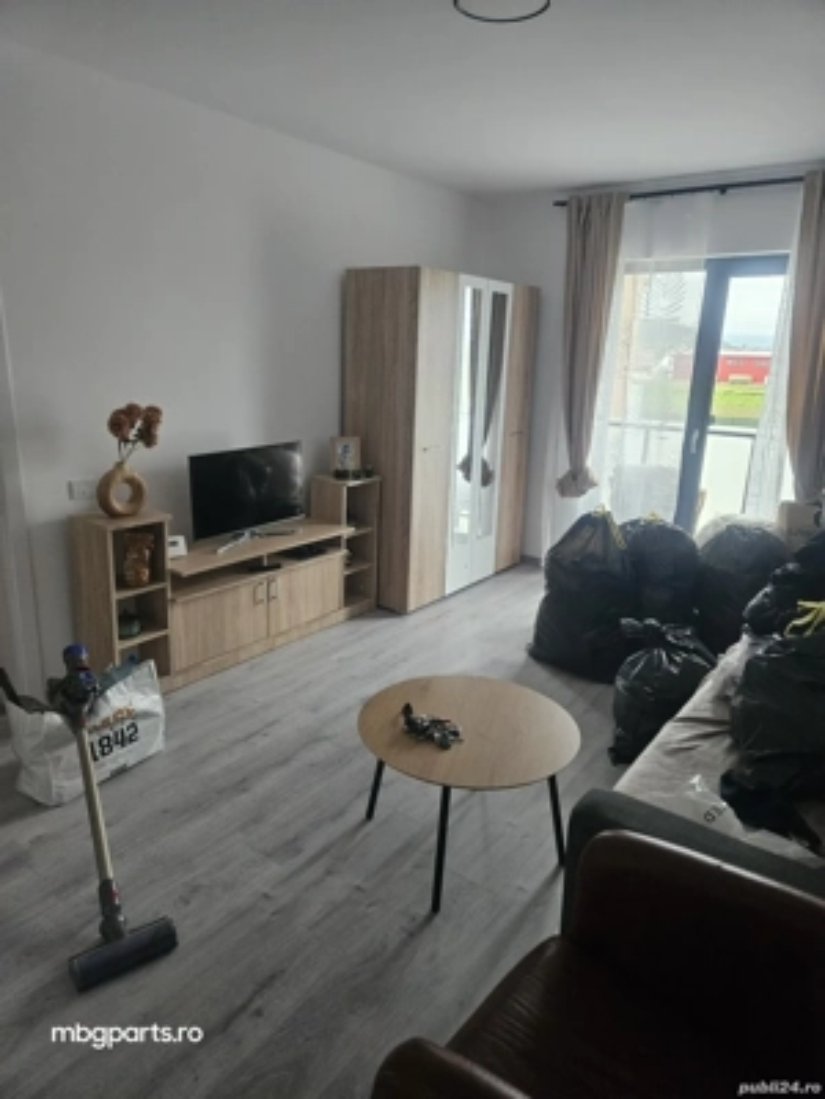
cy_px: 550
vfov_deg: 73.9
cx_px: 412
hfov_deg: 58.9
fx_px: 731
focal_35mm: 23
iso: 640
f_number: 1.8
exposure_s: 1/142
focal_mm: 5.4
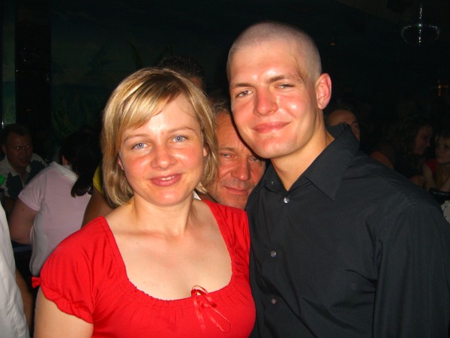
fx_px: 494
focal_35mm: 38
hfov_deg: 49.0
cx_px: 225
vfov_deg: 37.7
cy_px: 169
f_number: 2.8
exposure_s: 1/60
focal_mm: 7.9
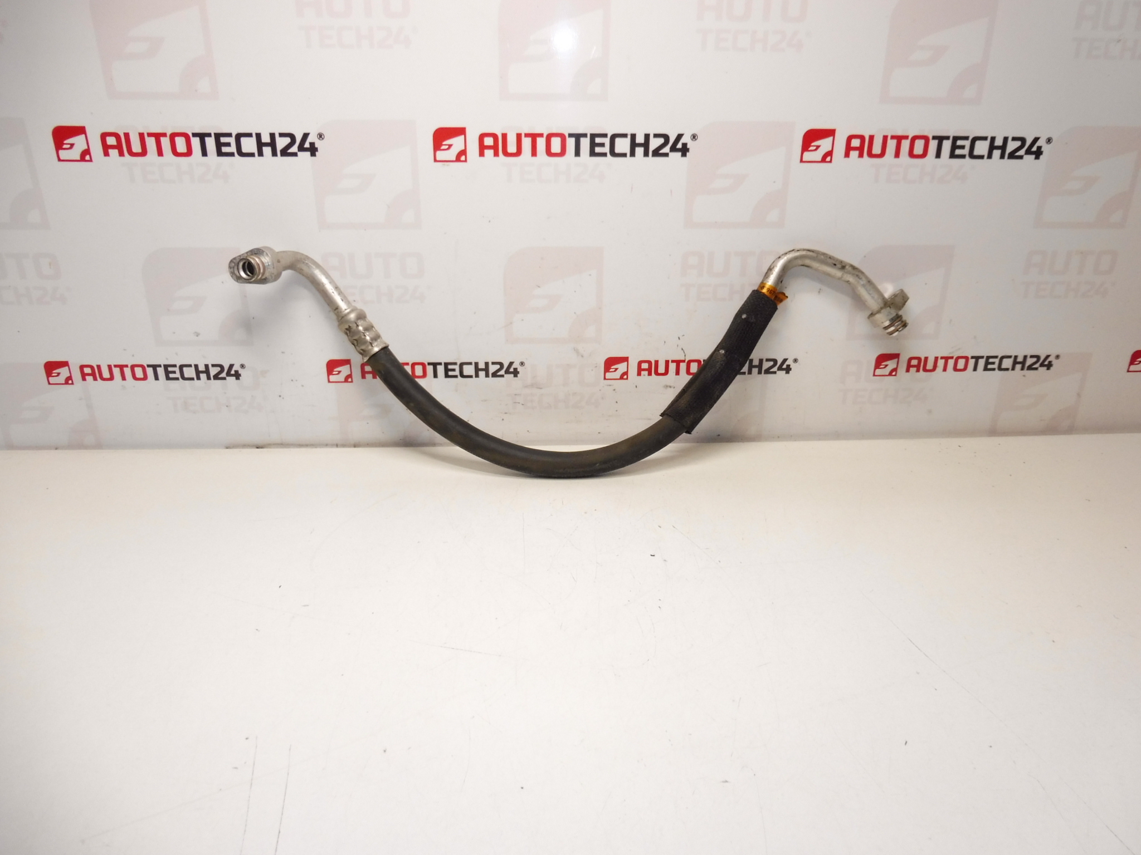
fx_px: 791
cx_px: 570
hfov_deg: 71.6
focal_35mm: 24
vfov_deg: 56.8
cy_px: 428
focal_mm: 4.3
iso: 200
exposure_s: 1/100
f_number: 3.5
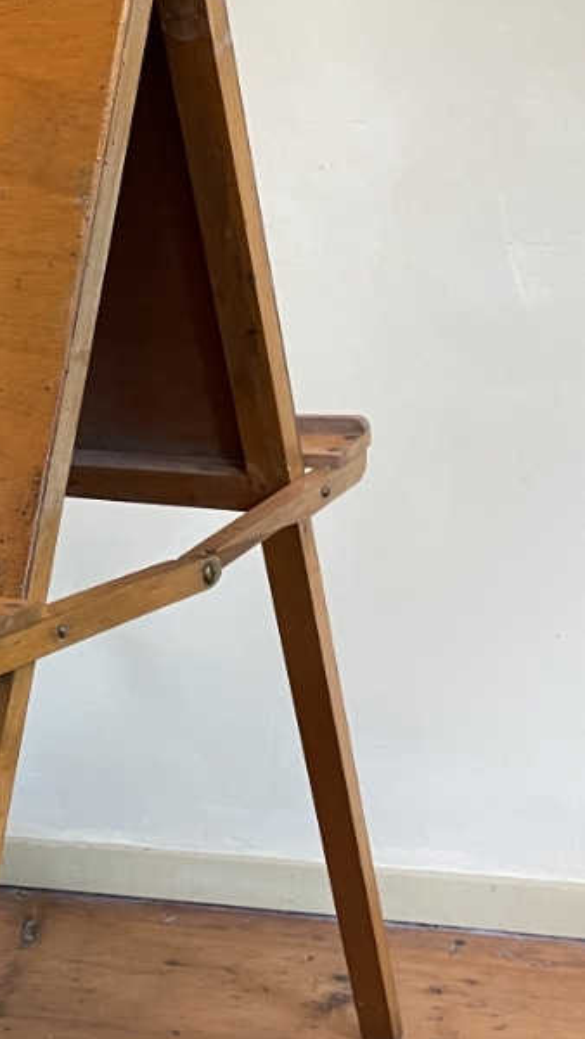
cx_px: -198
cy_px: 679
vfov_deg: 36.3
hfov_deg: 19.3
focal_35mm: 57
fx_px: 1572
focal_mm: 4.2
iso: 400
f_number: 1.6
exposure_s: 1/50
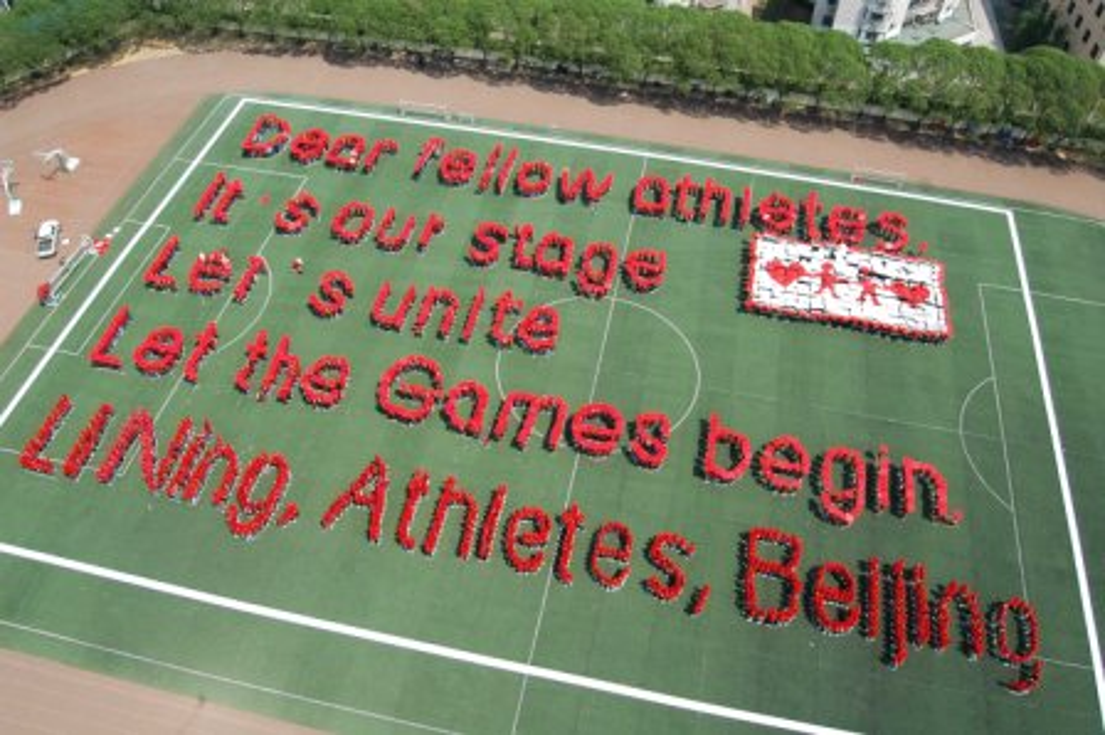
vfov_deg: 47.9
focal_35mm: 27
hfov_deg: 67.4
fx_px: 828
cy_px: 368
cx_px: 552
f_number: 6.3
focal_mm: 18
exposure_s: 1/800
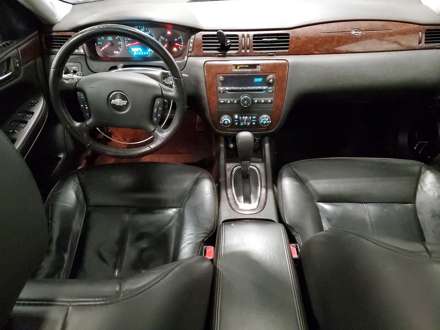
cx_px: 220
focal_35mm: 26
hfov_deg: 67.3
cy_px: 165
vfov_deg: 53.1
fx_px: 330
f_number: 1.5
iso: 998
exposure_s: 1/15
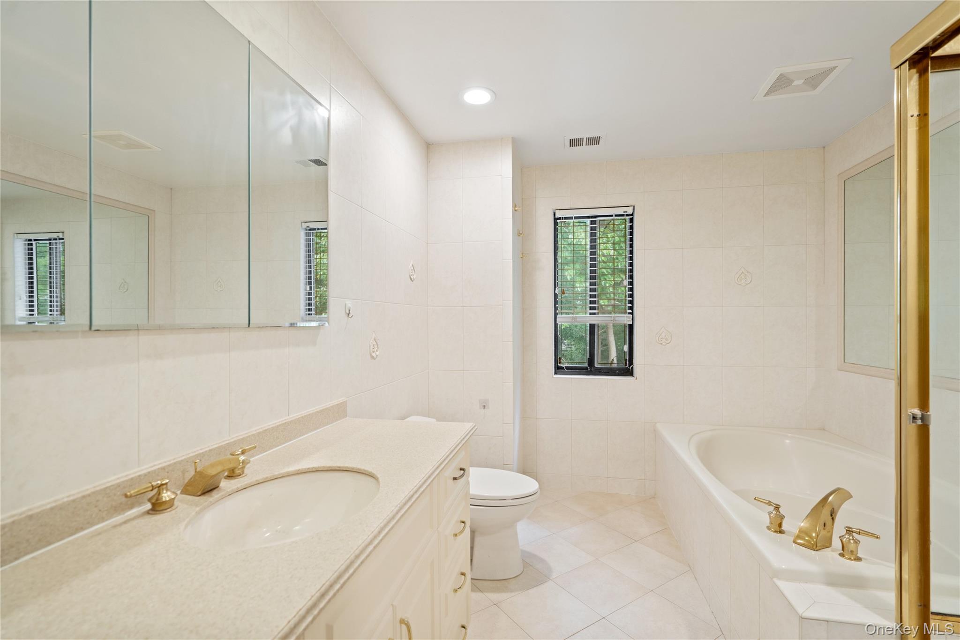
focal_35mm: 16
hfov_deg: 96.7
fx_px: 427
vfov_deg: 73.7
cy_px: 320
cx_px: 480
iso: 200
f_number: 5
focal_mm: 16
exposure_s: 1/8
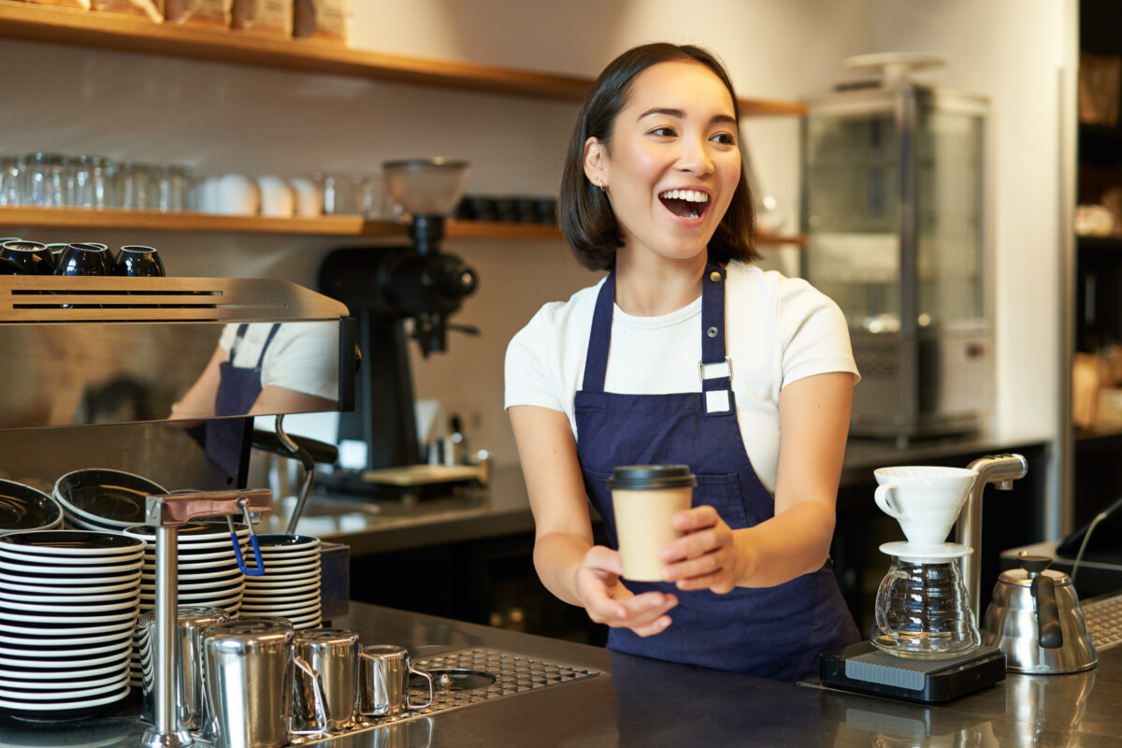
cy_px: 374
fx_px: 1714
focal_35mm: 55
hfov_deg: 36.2
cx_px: 561
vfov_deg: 24.6
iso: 400
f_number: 2.5
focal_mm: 55
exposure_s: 1/250
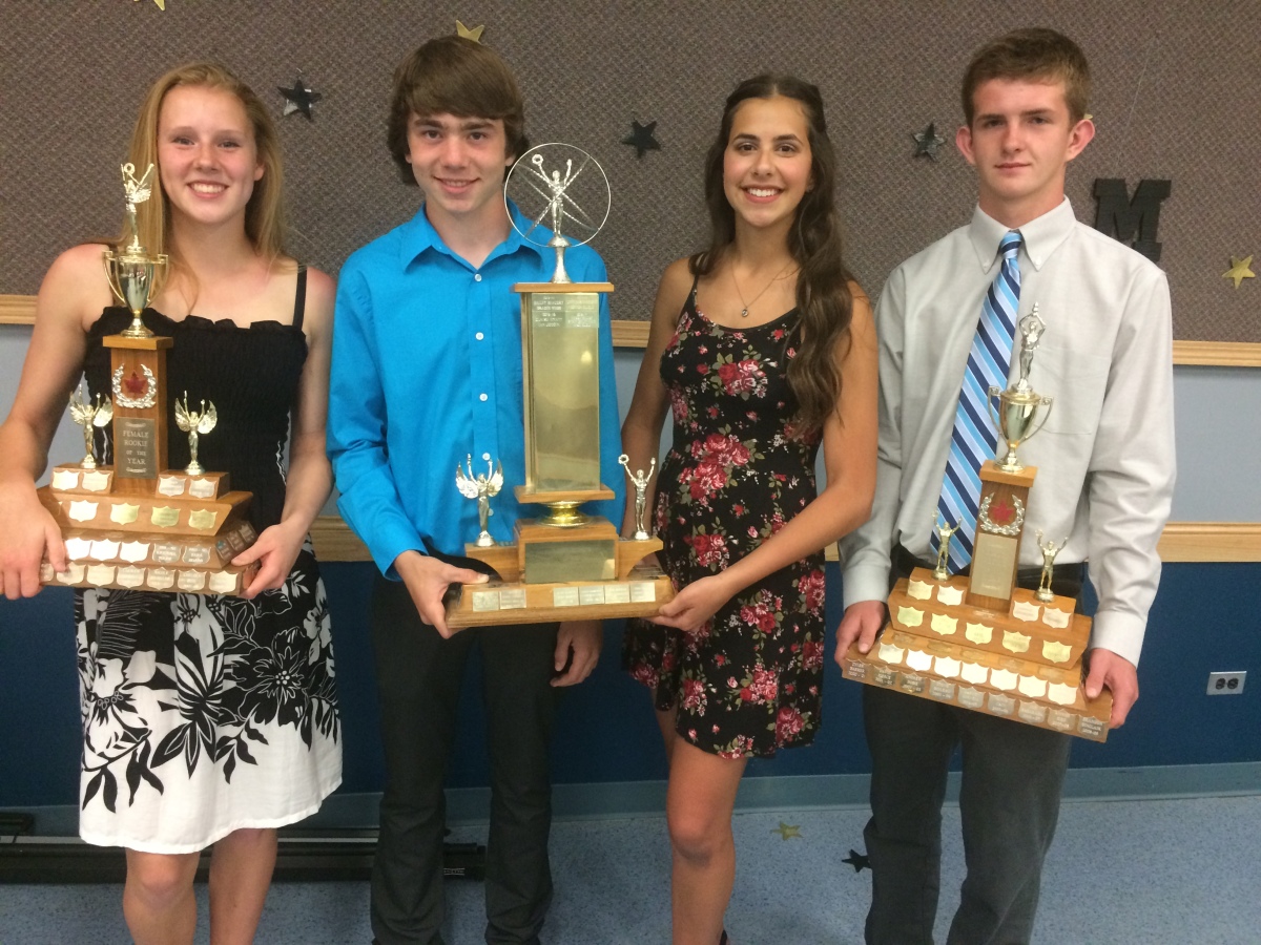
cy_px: 472
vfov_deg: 48.2
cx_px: 630
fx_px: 1056
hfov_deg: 61.7
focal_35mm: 29
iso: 250
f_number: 2.2
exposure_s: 1/30
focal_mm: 4.15
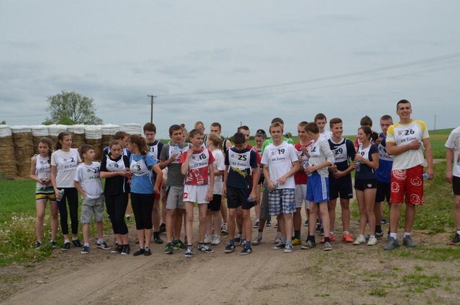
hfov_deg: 37.9
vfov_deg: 25.6
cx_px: 230
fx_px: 669
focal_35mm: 52
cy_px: 152
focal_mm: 35
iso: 800
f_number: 11
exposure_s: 1/500
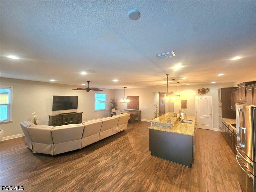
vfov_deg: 89.9
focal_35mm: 13
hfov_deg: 106.2
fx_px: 96
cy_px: 96
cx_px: 128
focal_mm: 2.2
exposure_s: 1/30
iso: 320
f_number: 2.2
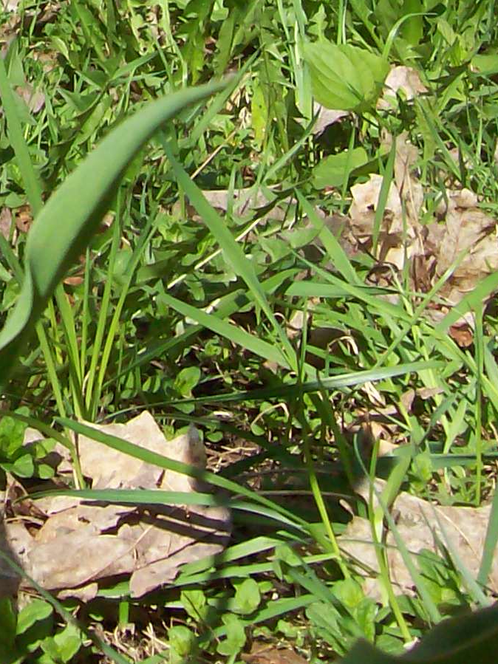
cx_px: -231
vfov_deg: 16.4
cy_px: -189
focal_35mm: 114
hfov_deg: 12.4
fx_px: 2187
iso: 80
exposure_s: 1/329
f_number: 4.8
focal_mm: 6
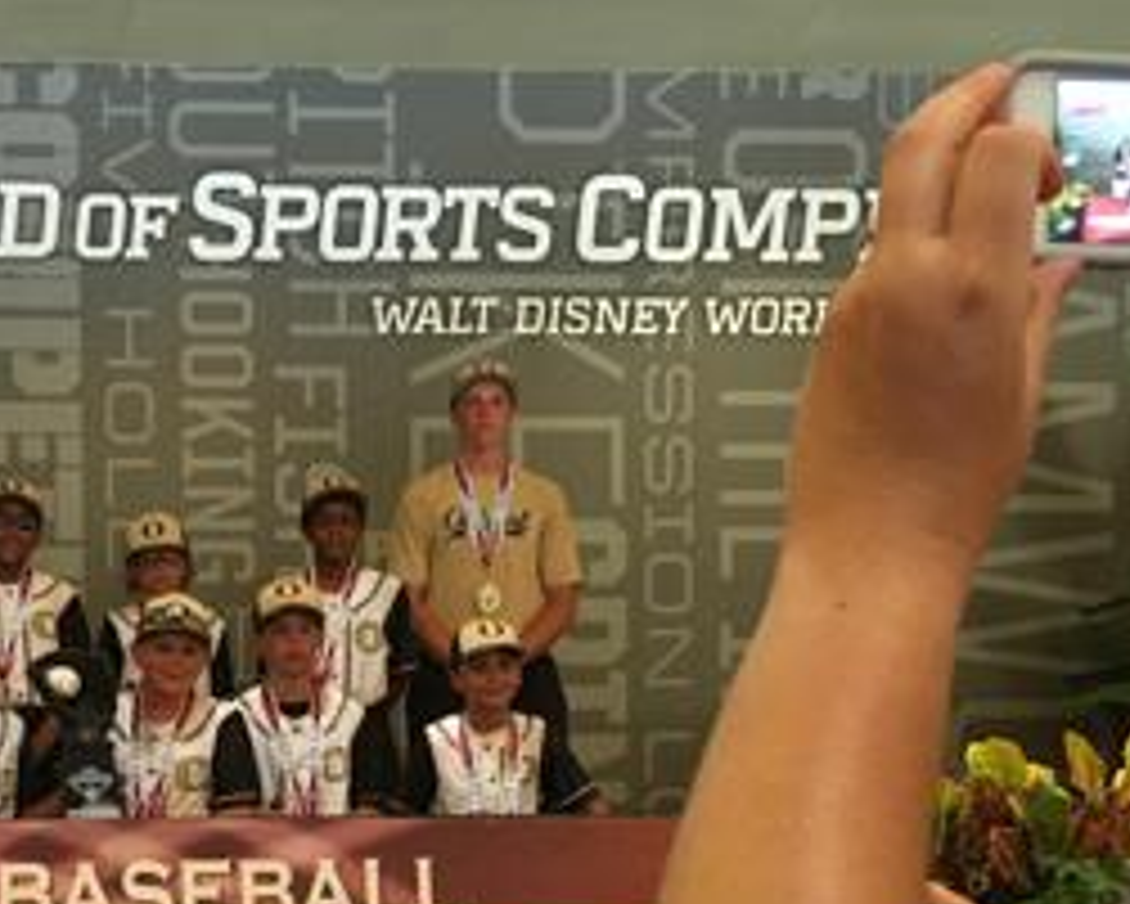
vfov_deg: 23.7
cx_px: 176
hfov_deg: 29.5
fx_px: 2074
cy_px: 882
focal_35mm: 62
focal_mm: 4.15
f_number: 2.2
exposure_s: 1/20
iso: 200
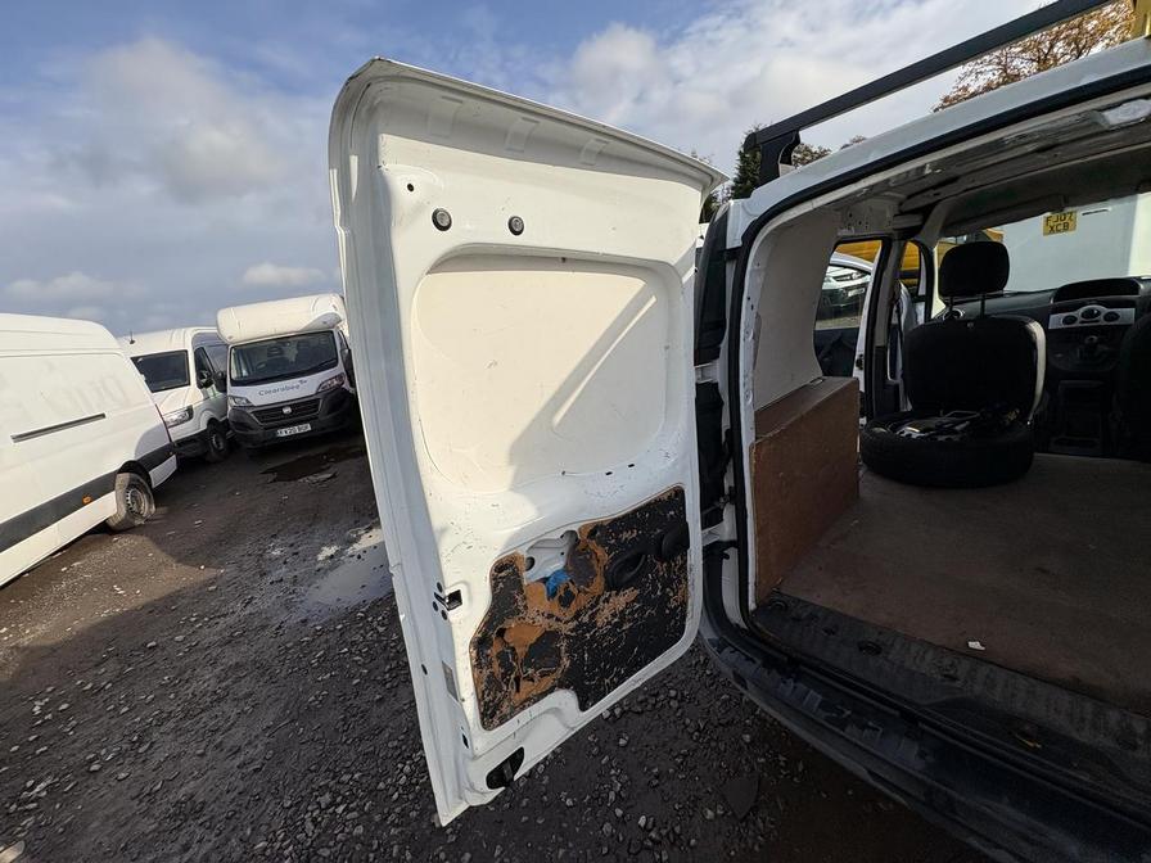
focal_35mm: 14
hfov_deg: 102.1
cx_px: 576
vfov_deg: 85.7
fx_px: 466
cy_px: 432
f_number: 2.2
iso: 50
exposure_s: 1/1880
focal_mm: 2.22
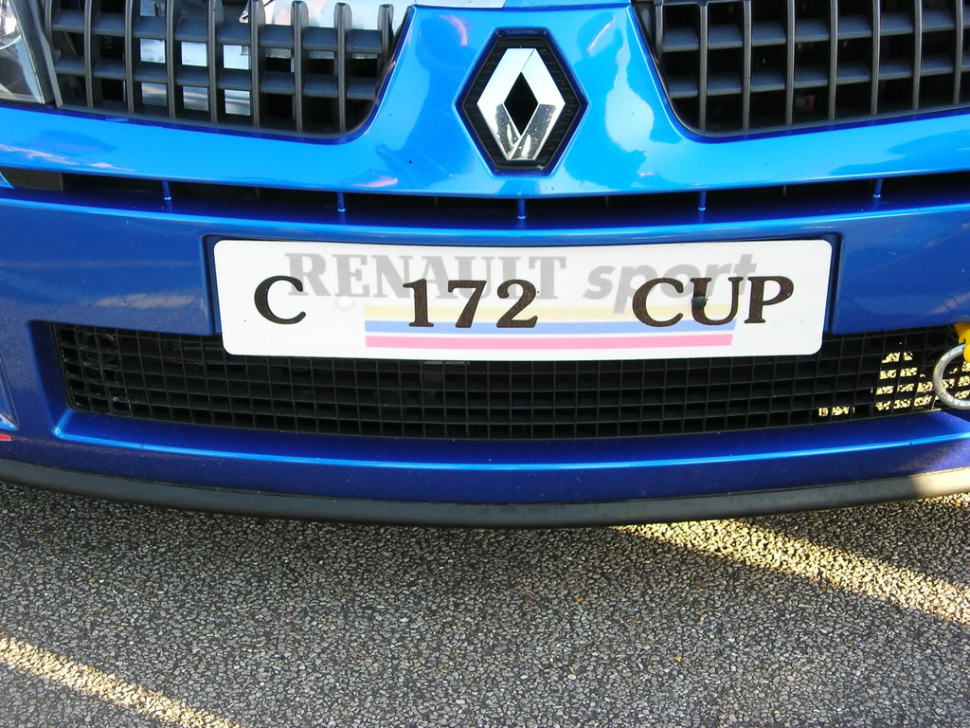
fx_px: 1709
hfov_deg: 31.7
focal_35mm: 61
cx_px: 485
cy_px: 364
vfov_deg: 24.0
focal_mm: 12.7
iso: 64
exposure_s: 1/55.3
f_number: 3.5
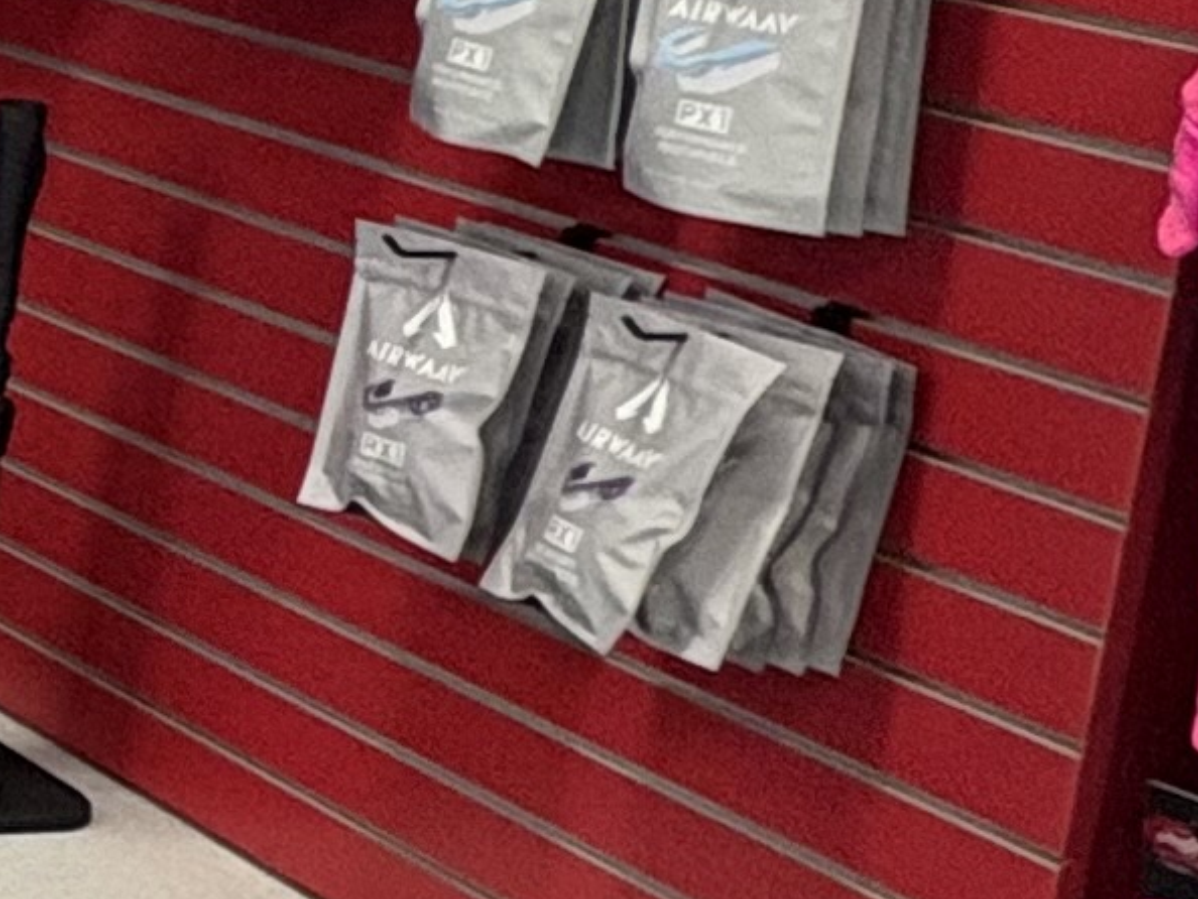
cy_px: -44
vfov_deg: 15.2
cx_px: -2106
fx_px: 3289
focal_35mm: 95
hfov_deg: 12.5
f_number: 2.2
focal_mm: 2.22
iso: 125
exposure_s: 1/60
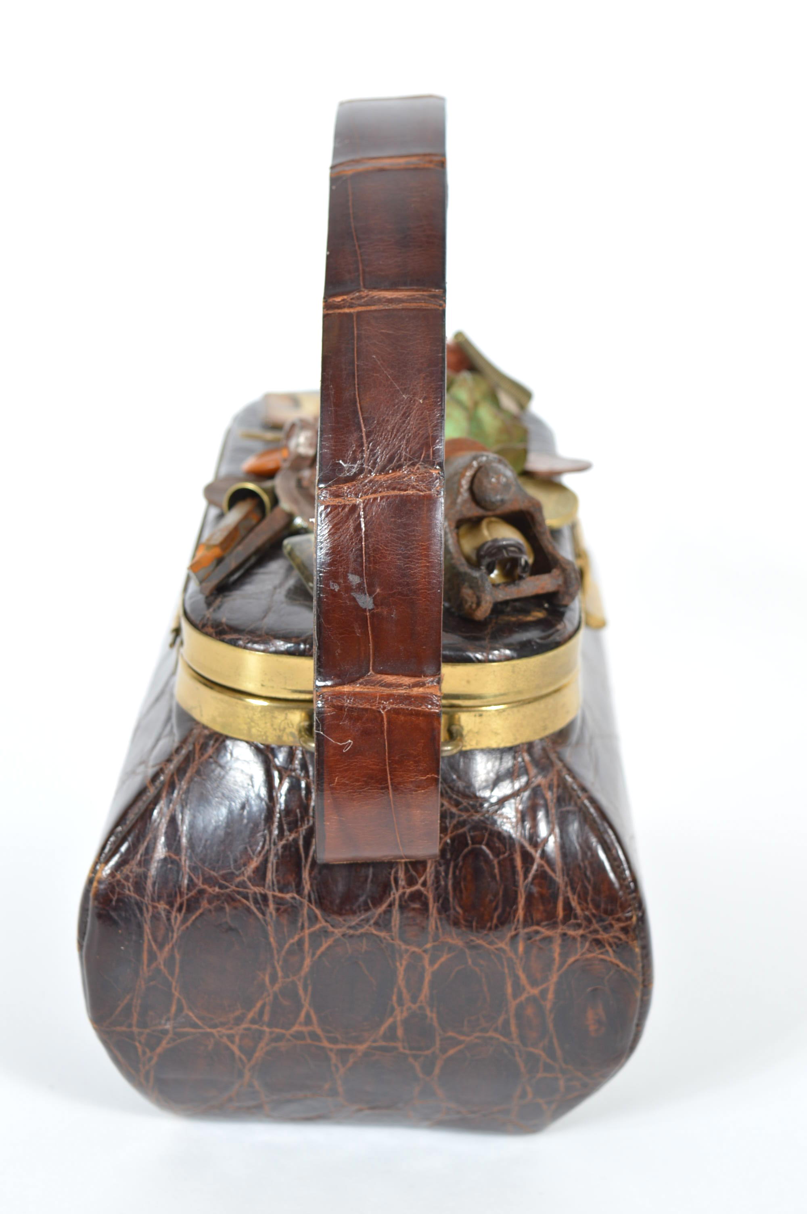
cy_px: 607
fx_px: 2274
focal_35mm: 68
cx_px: 404
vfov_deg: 29.9
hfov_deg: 20.1
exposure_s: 1/80
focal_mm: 45
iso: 100
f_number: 6.3
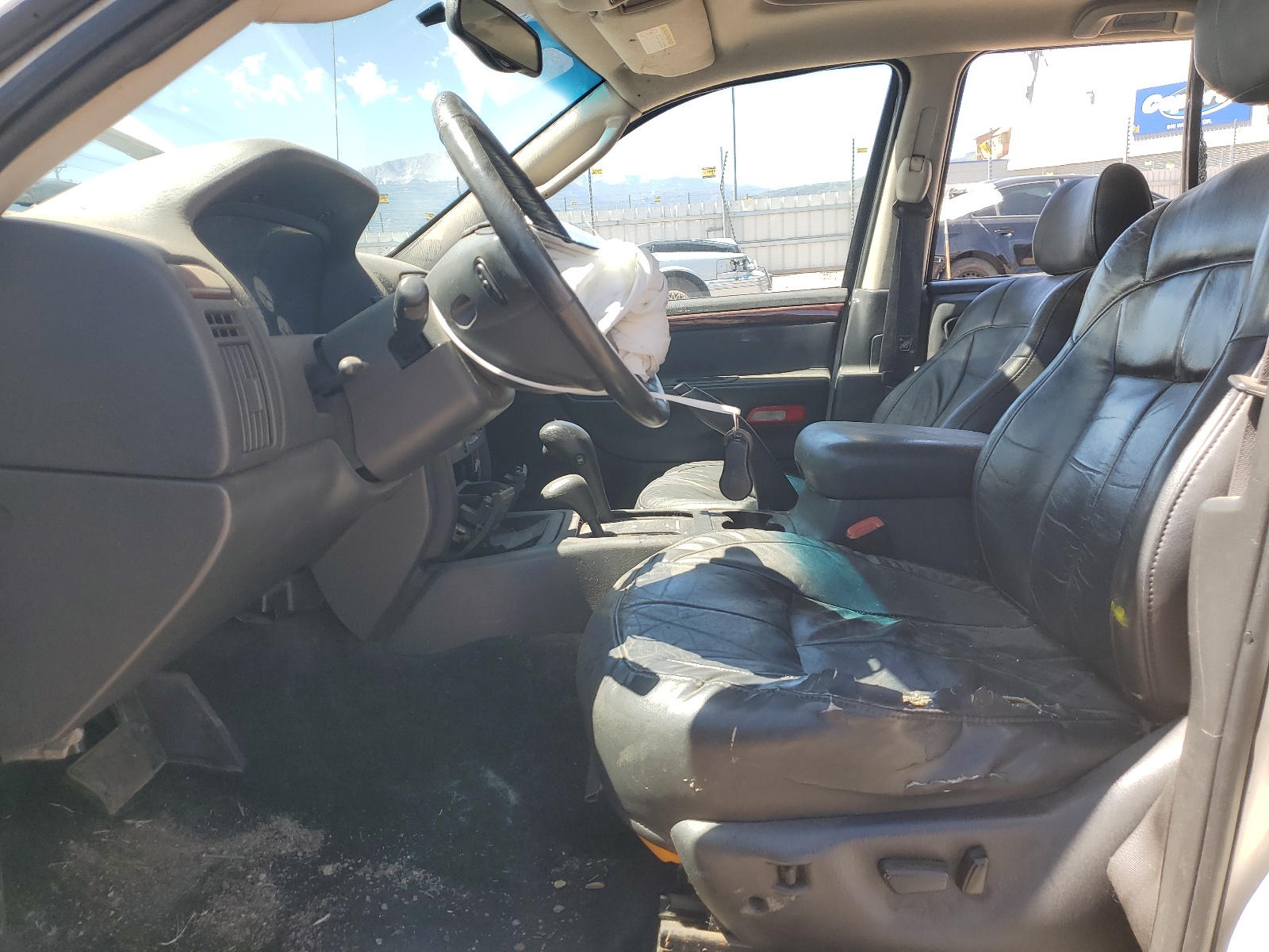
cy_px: 476
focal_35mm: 26
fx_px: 953
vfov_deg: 53.1
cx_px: 634
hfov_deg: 67.3
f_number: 1.5
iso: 50
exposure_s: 1/526
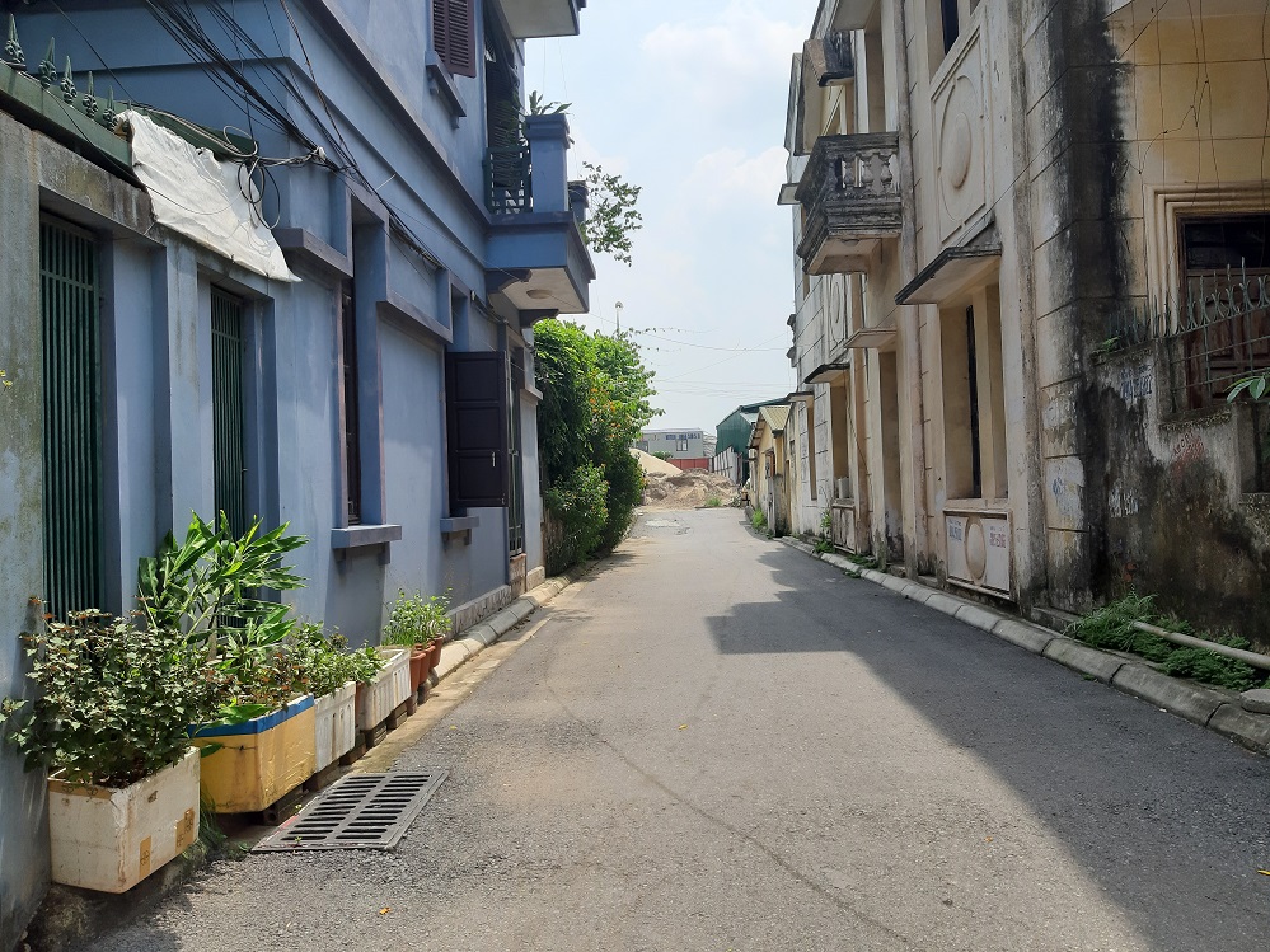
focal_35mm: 27
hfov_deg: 65.3
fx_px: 990
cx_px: 635
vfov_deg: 51.3
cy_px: 476
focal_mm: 3.93
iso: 40
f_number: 1.7
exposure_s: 1/1046
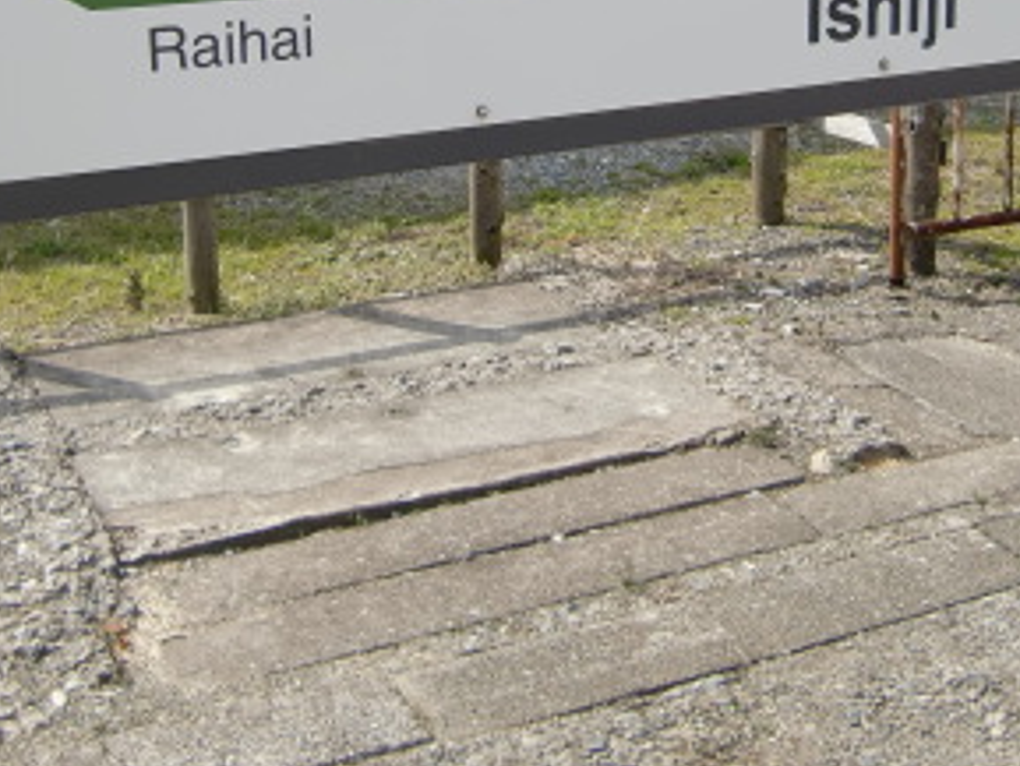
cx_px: 635
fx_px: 1828
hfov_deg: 31.1
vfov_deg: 23.0
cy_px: 60
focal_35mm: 62
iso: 64
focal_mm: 4.9
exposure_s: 1/800
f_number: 2.6
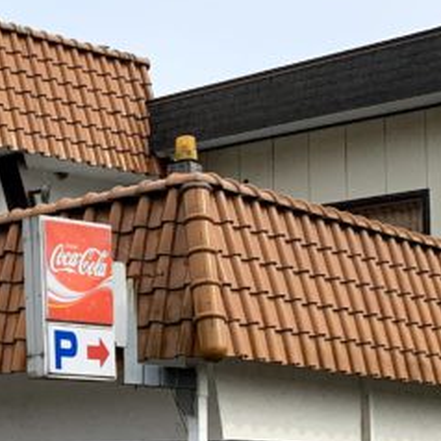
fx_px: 1427
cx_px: -330
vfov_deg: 17.4
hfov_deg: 15.4
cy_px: 365
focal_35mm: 99
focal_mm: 4.25
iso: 25
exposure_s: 1/2208
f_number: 1.8
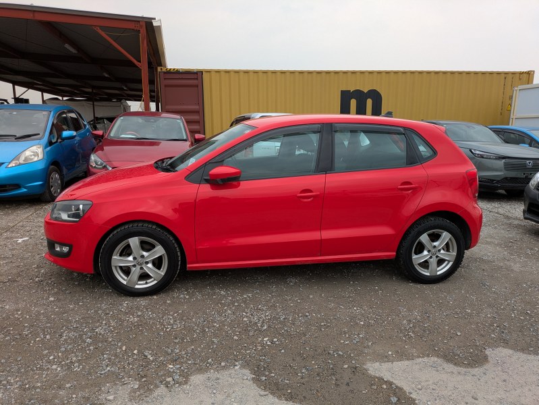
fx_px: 389
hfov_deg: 69.4
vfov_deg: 54.9
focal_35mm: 25
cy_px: 202
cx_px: 270
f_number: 1.89
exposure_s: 1/1481
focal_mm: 5.43
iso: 48
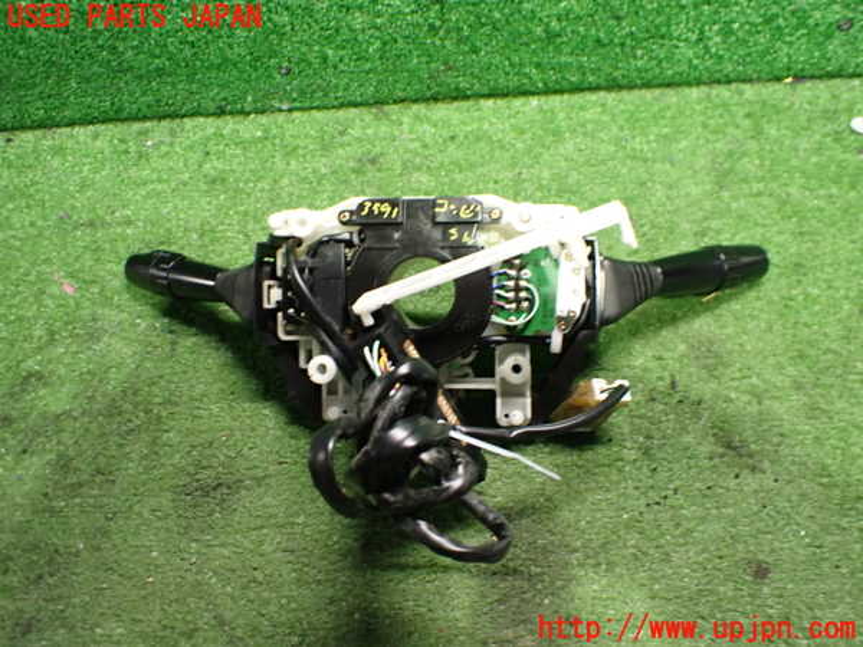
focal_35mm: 30
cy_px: 324
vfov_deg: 46.8
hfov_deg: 60.0
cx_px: 432
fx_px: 748
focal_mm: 5.4
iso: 800
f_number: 2.3
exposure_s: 1/40
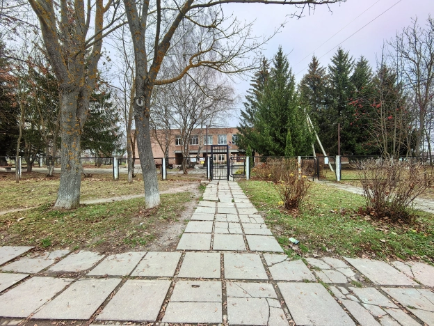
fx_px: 163
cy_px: 163
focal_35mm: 13
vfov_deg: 89.9
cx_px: 217
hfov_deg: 106.2
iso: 100
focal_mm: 1.95
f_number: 2.2
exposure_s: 1/100
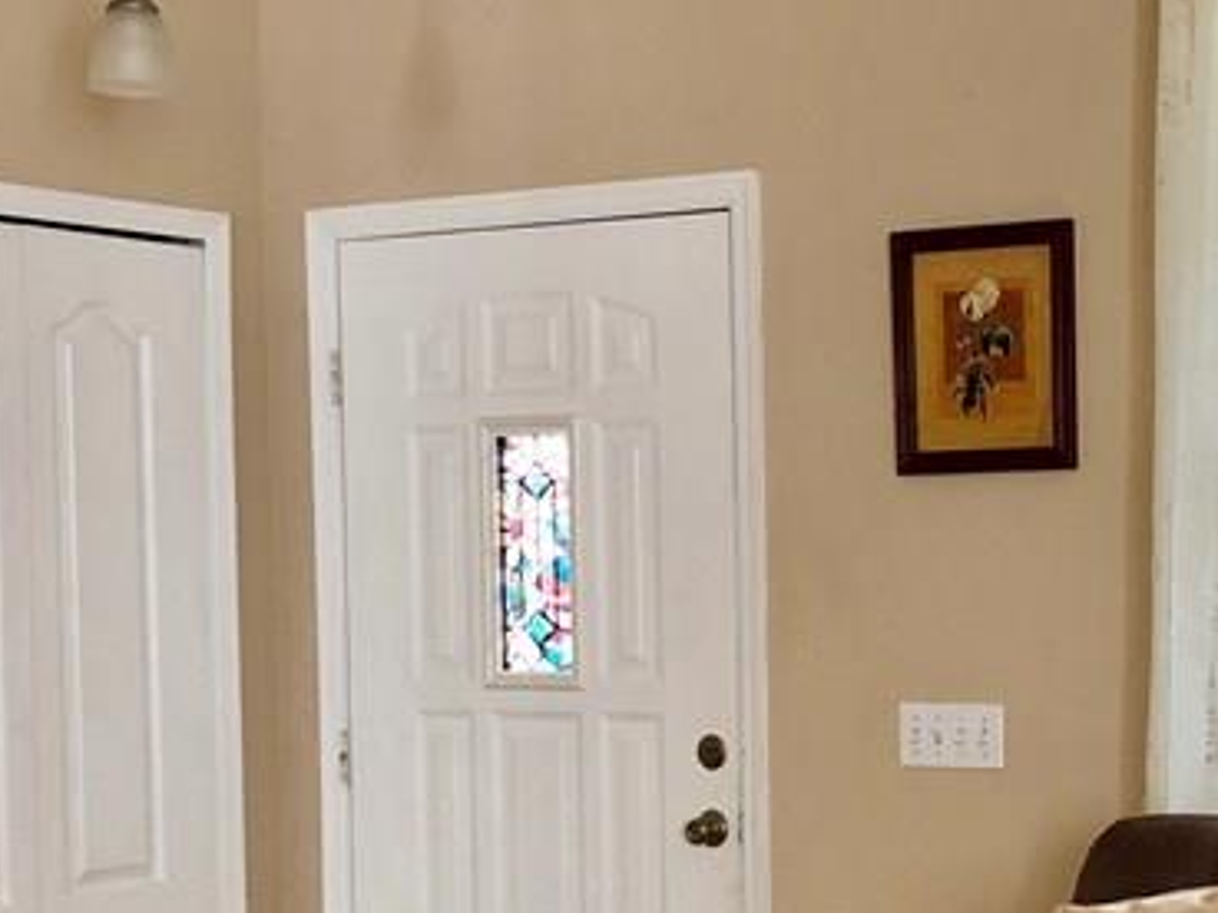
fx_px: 2745
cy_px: 715
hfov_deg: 24.5
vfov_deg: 18.7
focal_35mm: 78
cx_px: 1036
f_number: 1.8
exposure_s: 1/30
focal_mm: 3.99
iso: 32
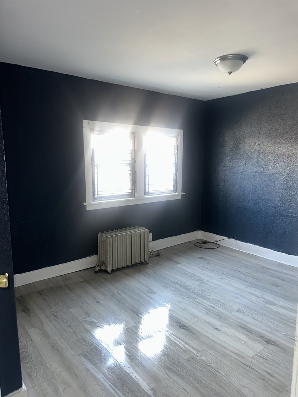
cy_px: 198
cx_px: 149
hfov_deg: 56.8
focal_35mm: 24
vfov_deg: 71.6
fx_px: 275
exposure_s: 1/17
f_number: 1.78
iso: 125
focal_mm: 6.86
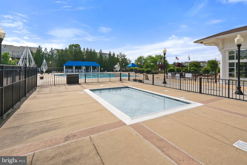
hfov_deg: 96.7
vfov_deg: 73.7
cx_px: 124
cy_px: 82
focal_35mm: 16
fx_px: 110
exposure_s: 1/640
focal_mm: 16
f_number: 13
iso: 250
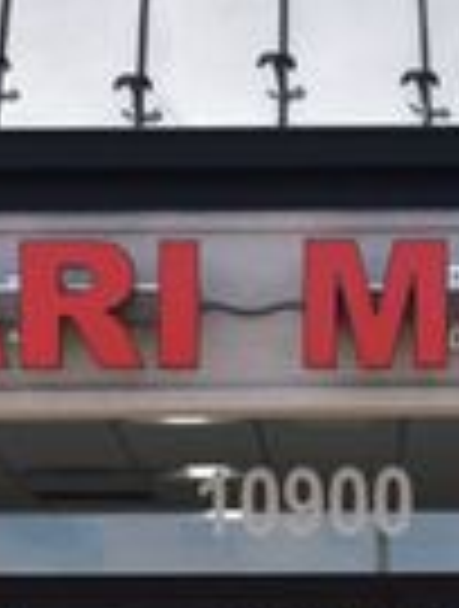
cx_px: 392
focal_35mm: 211
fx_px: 3718
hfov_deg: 7.1
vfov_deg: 9.2
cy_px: 842
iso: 400
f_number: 11
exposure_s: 1/400
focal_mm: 31
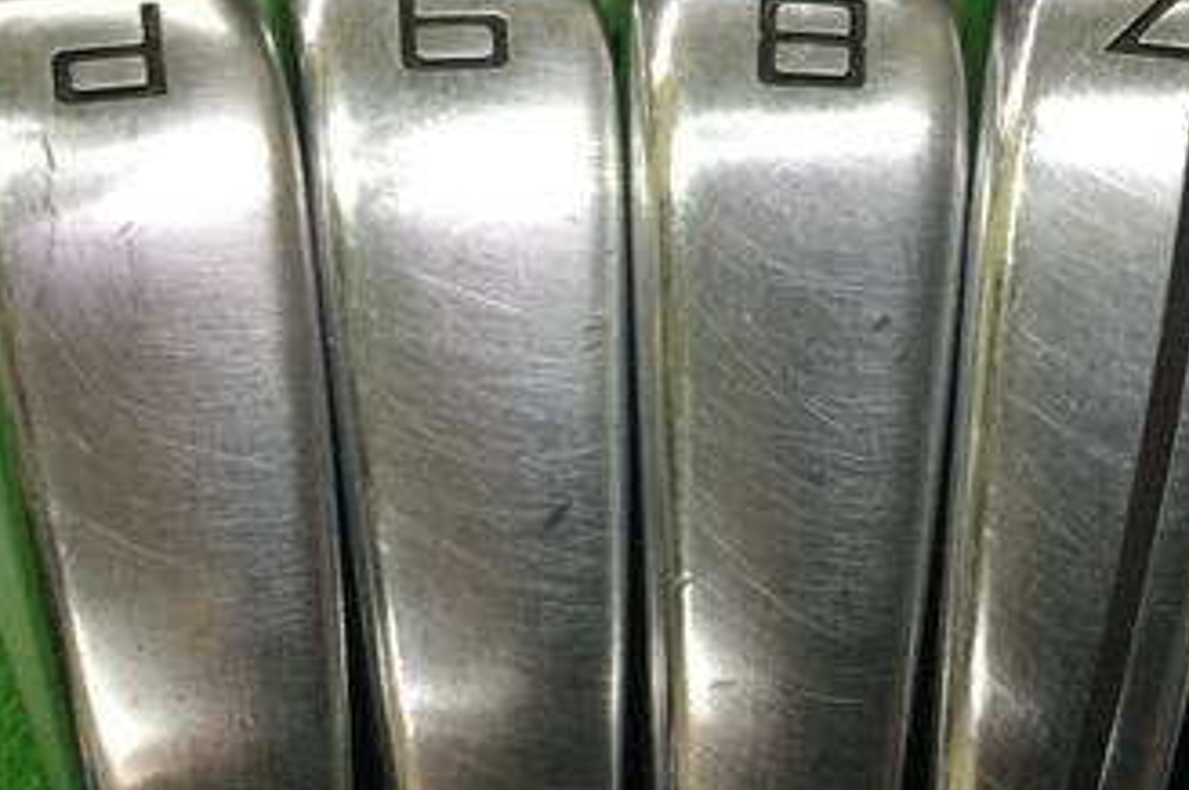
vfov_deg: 21.5
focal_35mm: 63
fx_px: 2079
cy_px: 424
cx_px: 892
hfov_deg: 31.4
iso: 50
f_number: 2.4
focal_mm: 3.3
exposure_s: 1/30
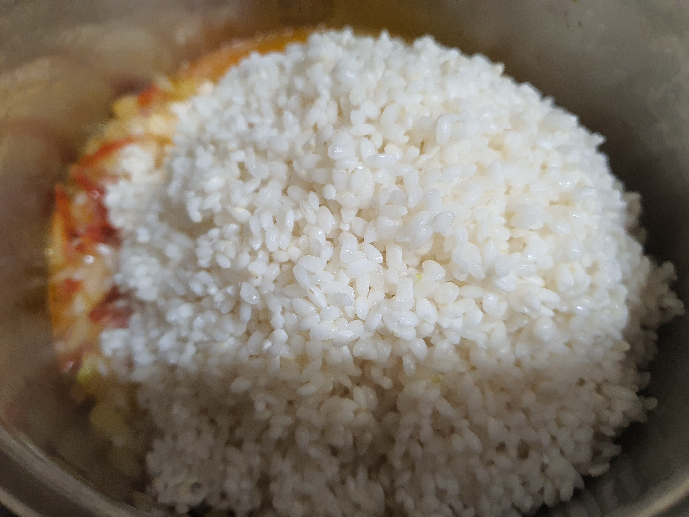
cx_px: 344
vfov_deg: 53.1
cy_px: 258
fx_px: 518
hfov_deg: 67.3
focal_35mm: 26
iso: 160
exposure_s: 1/120
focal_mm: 4.3
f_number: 1.5
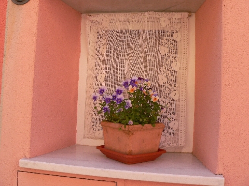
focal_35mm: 36
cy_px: 93
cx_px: 124
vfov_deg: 39.7
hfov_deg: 51.4
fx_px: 259
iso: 200
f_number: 4
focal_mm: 6
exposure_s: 1/500
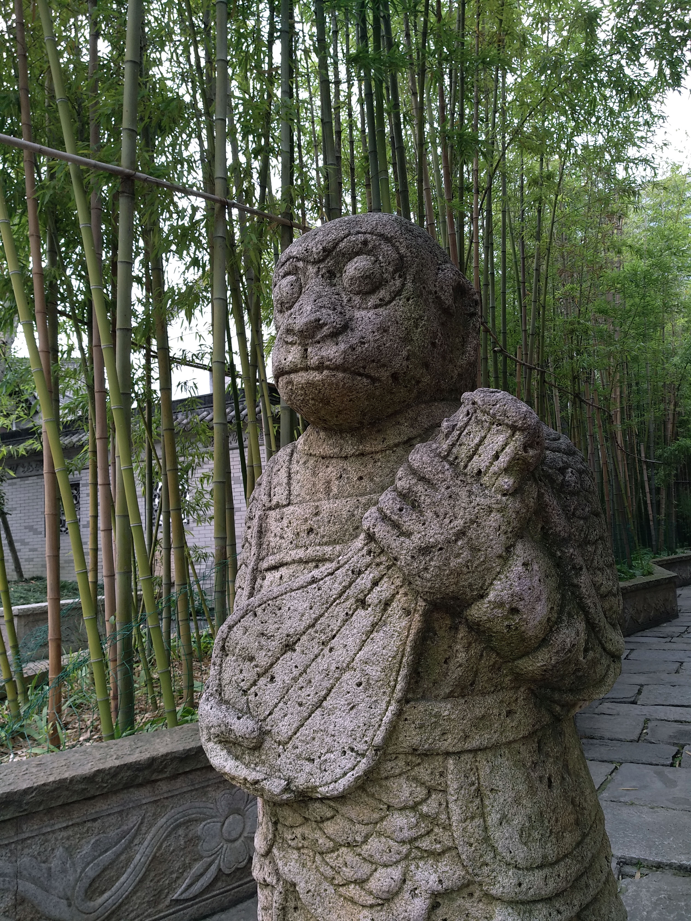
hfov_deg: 61.1
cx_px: 346
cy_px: 460
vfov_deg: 76.4
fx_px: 586
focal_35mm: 22
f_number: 2.2
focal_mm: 3.81
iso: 125
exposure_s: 1/104
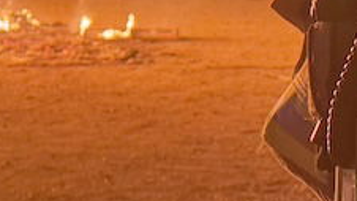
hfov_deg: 15.4
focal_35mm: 139
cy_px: -280
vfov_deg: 8.1
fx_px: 1315
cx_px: 153
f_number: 1.78
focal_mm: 6.76
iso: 320
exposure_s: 1/60
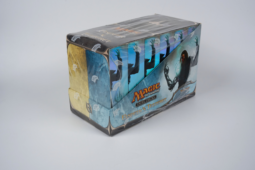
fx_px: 324
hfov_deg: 43.0
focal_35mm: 46
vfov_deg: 29.4
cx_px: 128
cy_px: 85
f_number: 13
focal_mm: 45.7
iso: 800
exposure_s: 1/60
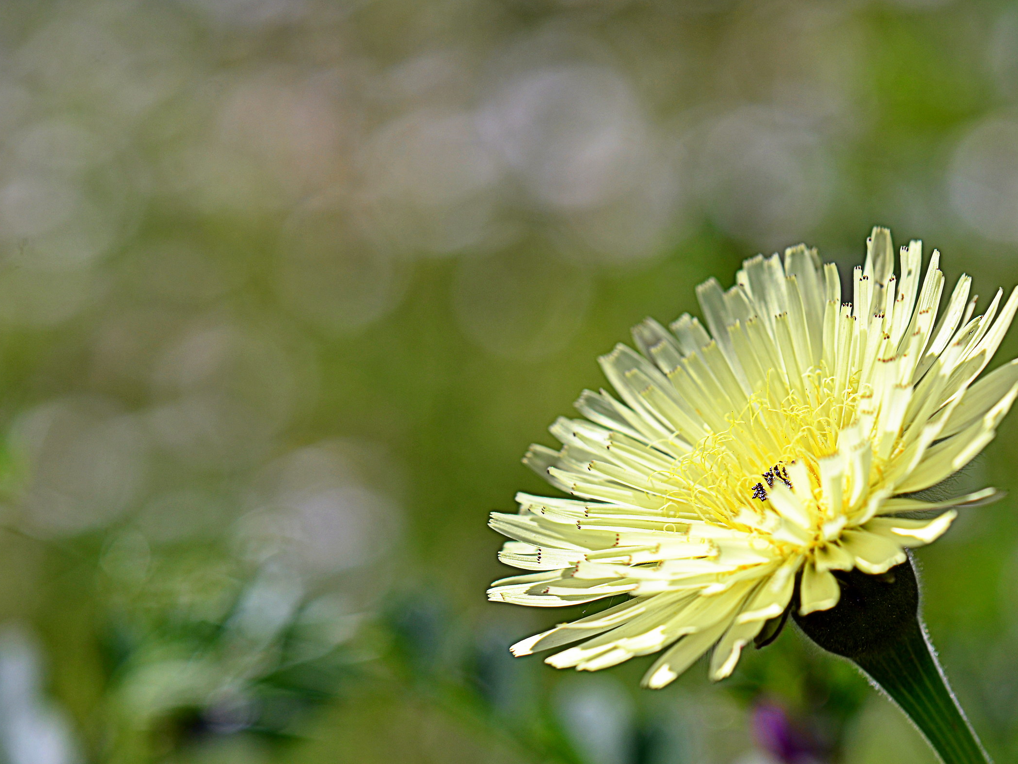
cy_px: 382
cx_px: 566
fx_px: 4104
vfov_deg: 10.6
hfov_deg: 14.1
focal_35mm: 140
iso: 100
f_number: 6.3
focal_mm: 85
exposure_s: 1/640
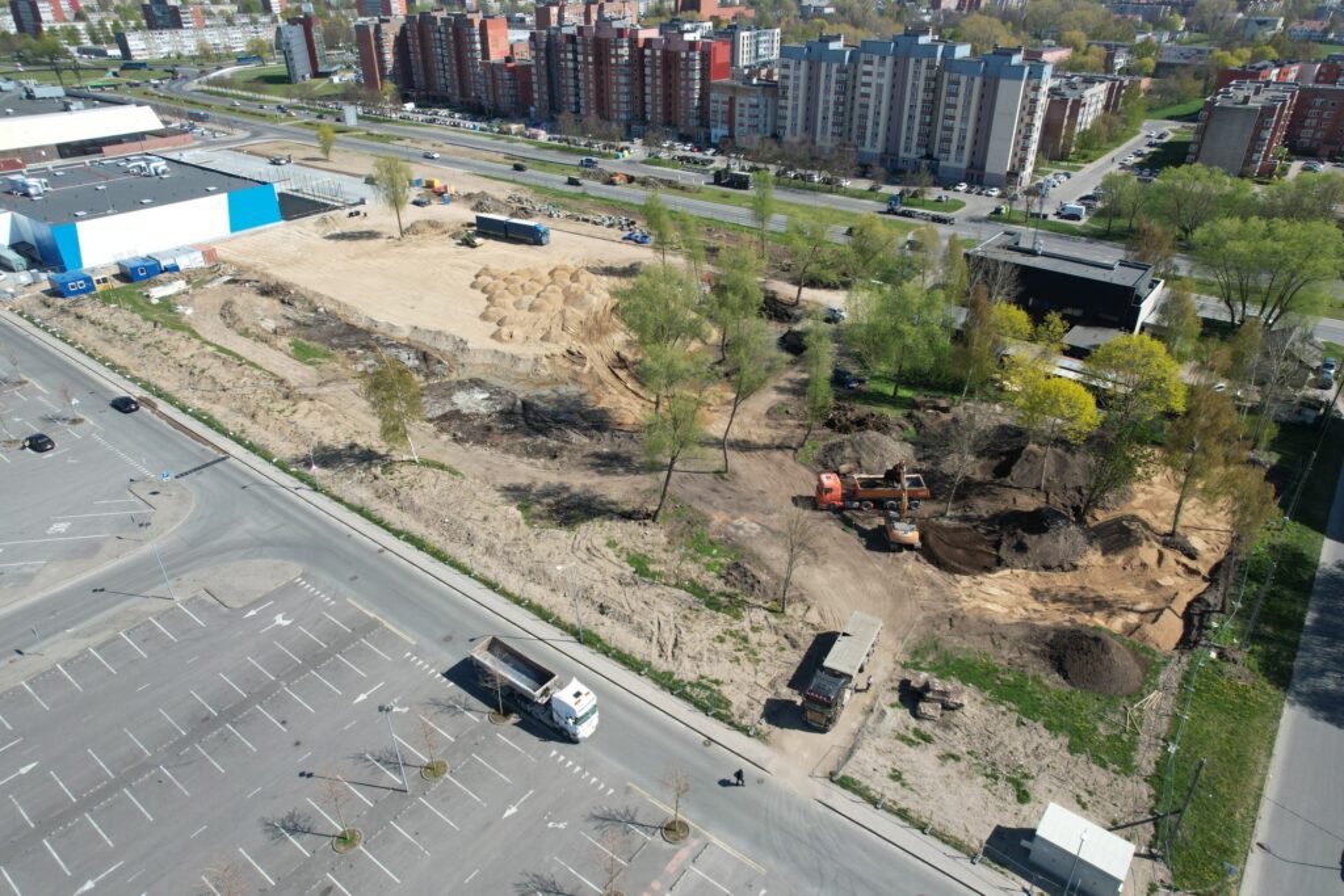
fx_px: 821
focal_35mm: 22
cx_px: 672
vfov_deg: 57.2
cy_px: 448
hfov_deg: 78.6
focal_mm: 8.38
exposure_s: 1/1500
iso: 110
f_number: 2.8
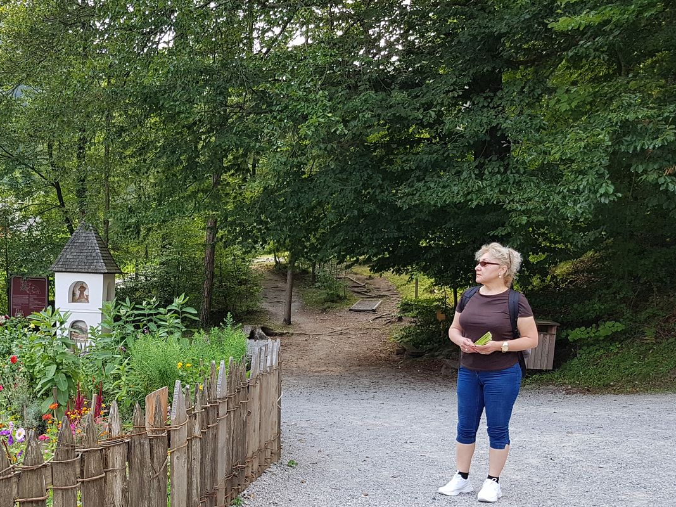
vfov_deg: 36.2
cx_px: 187
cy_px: 360
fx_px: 762
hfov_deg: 46.5
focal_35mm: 39
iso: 50
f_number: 1.7
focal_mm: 4.2
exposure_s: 1/238
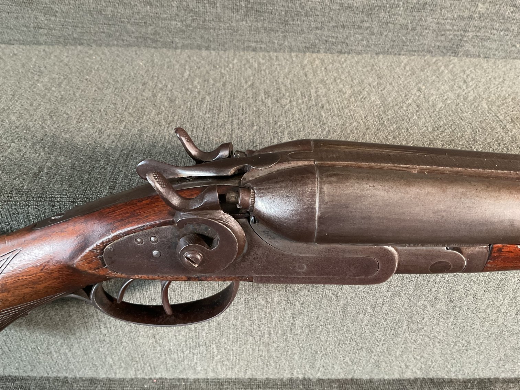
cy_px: 195
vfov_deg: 48.2
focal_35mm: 29
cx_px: 260
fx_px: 436
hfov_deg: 61.7
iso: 250
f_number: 1.8
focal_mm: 3
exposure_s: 1/40
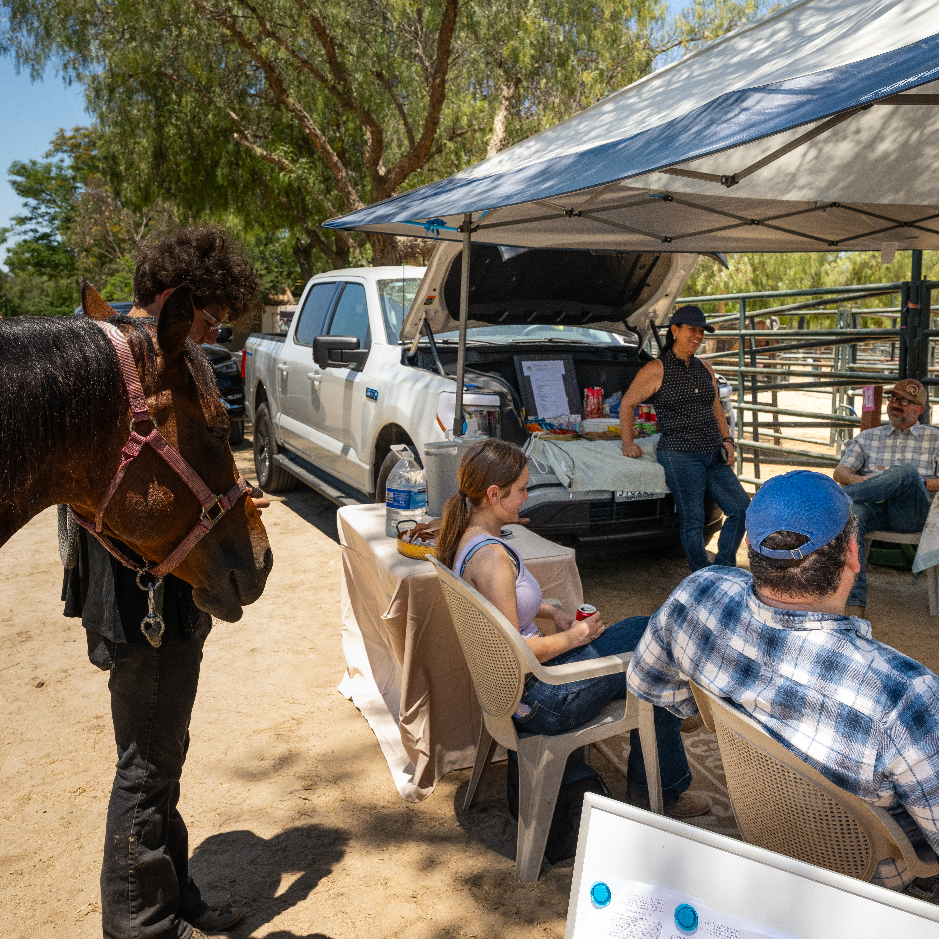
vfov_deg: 52.5
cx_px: 524
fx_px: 951
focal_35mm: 31
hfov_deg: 52.4
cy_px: 463
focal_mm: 24
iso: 640
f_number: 6.3
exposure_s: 1/400
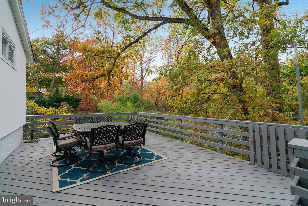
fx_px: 137
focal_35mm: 16
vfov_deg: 73.8
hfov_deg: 96.7
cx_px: 154
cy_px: 103
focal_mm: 16
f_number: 9
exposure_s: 1/500
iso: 1250
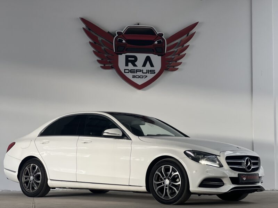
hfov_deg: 25.3
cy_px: 104
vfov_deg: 19.1
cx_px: 139
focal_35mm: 77
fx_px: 618
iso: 250
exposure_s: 1/74
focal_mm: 9
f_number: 2.8
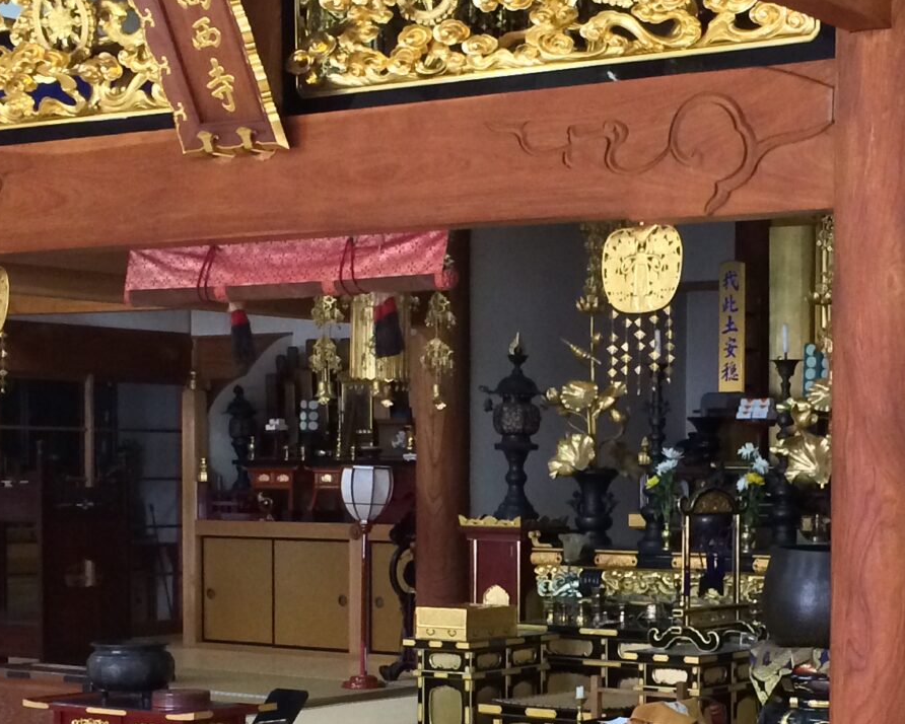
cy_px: 563
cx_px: 702
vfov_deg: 18.1
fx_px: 2250
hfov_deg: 22.5
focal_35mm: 84
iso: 320
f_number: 2.2
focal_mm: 4.12
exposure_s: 1/30
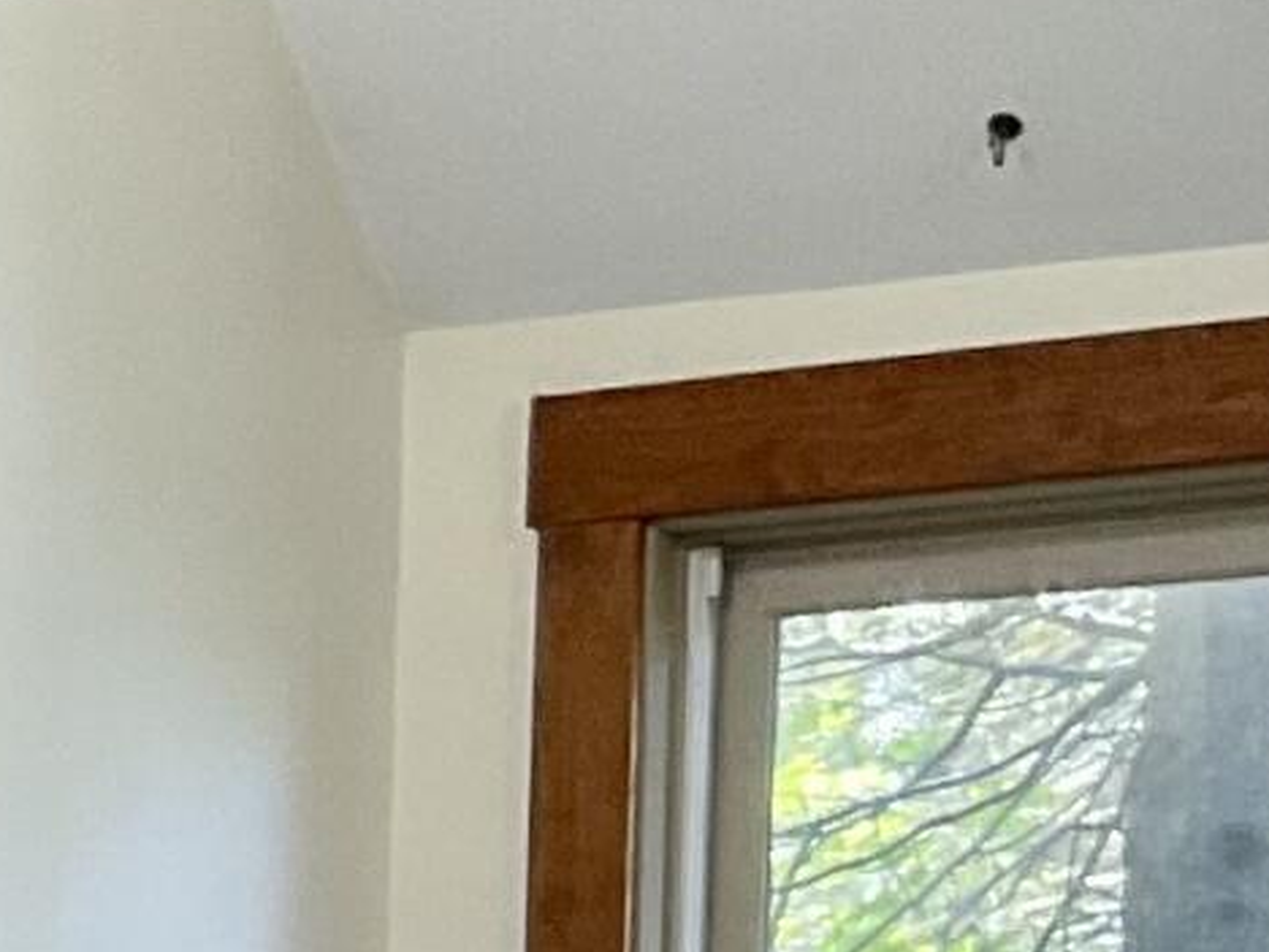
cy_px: 1972
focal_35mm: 186
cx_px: -1781
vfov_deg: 7.6
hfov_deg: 9.5
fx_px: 6819
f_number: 1.8
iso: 80
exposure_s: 1/60
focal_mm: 3
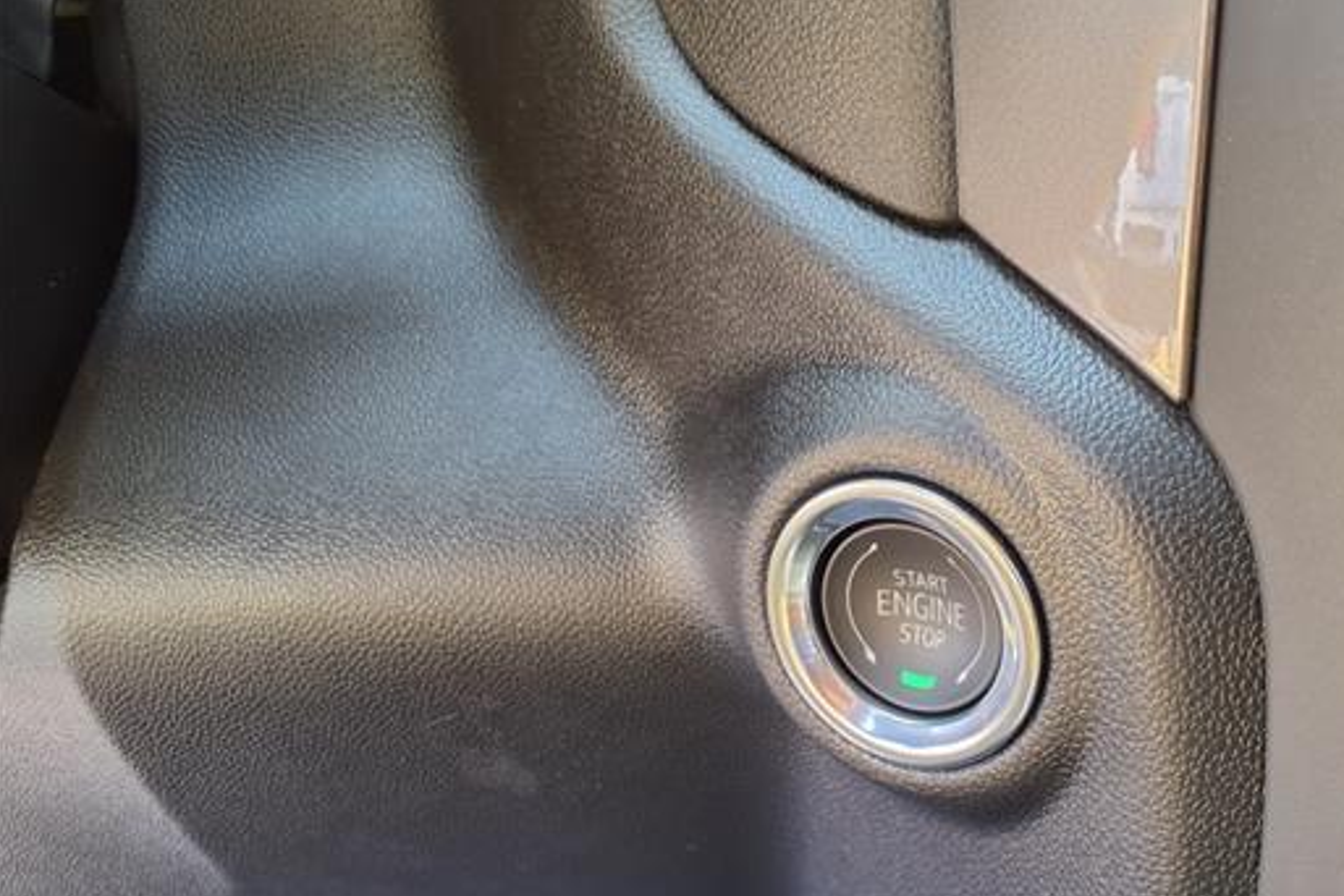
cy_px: 540
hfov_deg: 53.9
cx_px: 833
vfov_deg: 37.7
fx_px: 1307
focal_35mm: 35
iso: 80
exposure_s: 1/40
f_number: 1.9
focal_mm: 3.58
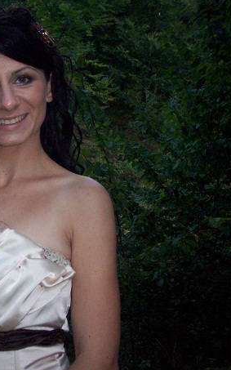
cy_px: 186
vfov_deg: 38.2
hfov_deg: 23.5
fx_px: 534
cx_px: 6
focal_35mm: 53
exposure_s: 1/64
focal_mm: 6.2
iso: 200
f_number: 2.8
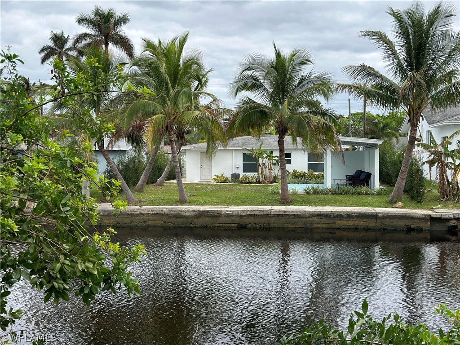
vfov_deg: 30.3
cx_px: 230
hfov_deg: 39.7
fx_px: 638
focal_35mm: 48
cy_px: 172
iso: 80
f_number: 1.78
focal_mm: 6.86
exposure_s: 1/2469
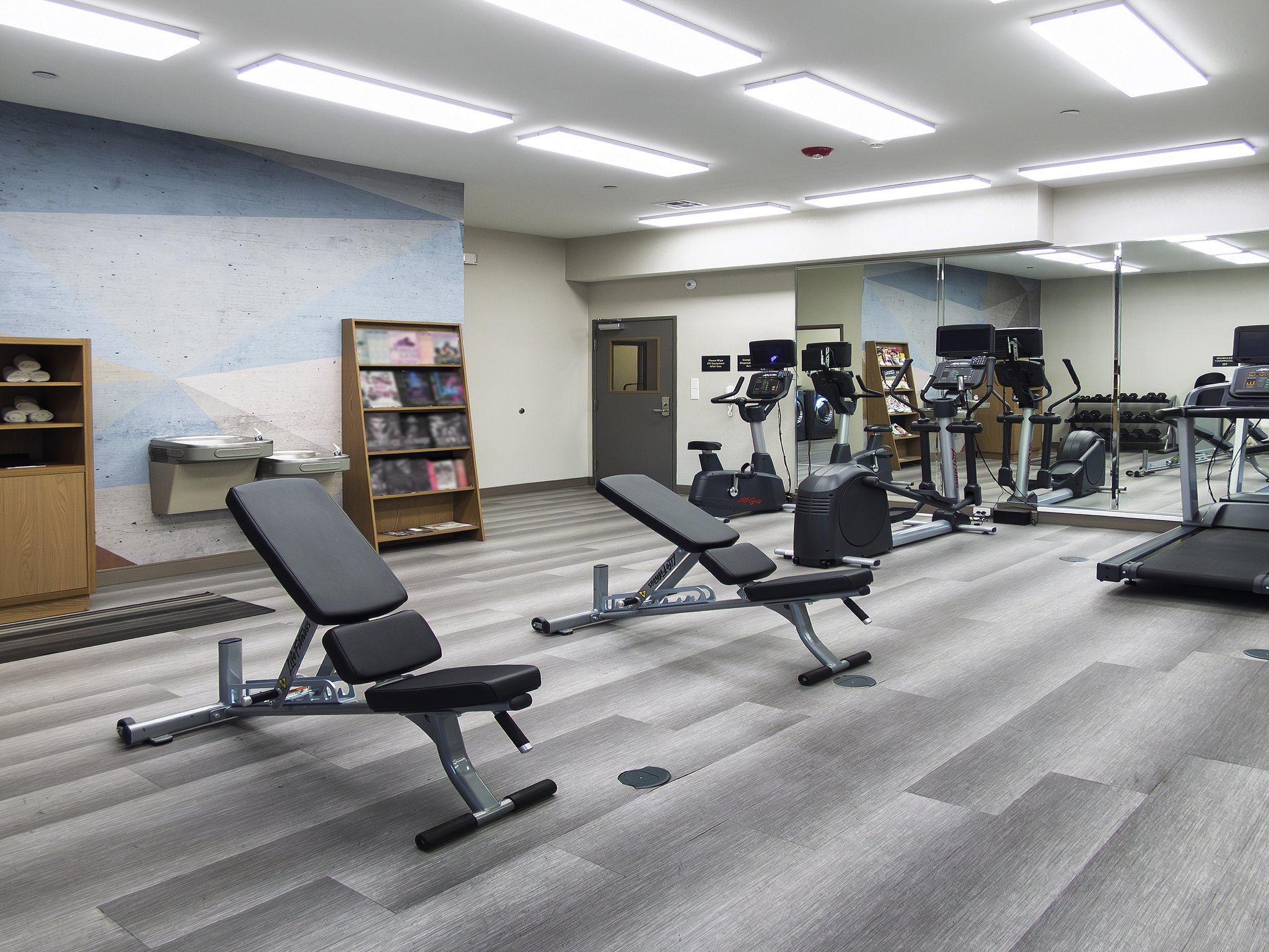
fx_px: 843
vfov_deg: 58.9
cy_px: 476
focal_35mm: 23
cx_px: 634
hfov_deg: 73.9
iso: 100
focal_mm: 3.58
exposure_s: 1/30
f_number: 2.8
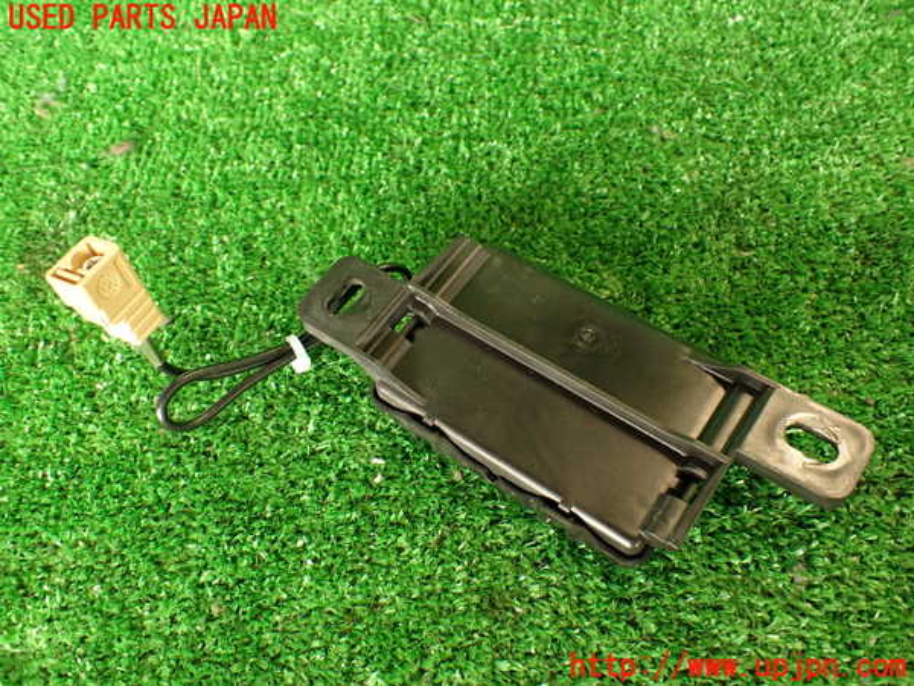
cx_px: 457
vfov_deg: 46.8
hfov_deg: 60.0
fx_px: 792
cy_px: 343
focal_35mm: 30
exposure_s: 1/30
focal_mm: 5.4
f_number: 2.3
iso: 200
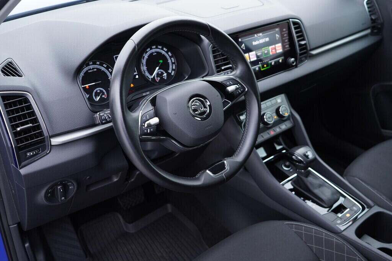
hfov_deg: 53.1
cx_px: 196
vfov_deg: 36.9
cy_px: 130
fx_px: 392
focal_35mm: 36
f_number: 2.8
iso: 250
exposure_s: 1/40
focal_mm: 24
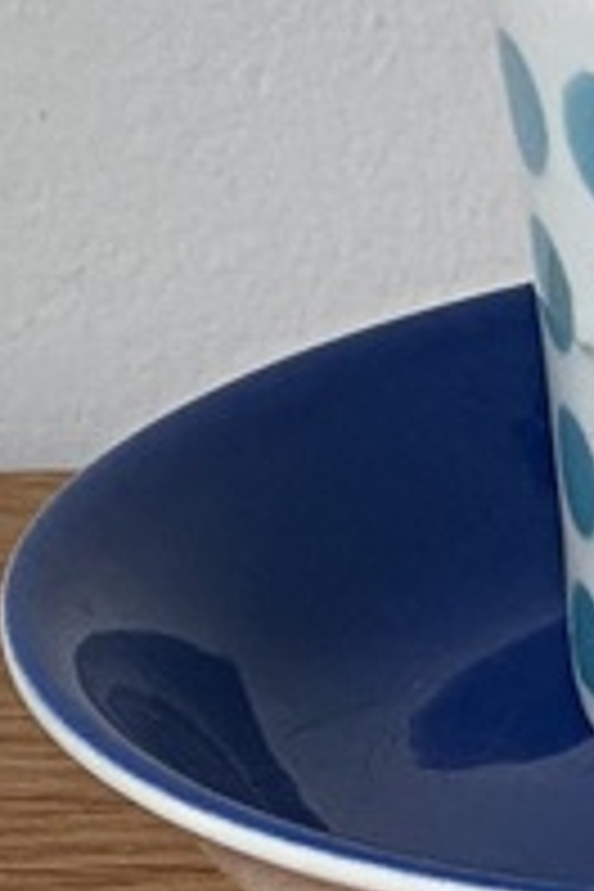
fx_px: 12028
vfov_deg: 4.2
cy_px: -360
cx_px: 2322
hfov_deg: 2.8
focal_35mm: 486
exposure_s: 1/120
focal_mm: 9
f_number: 2.8
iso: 80
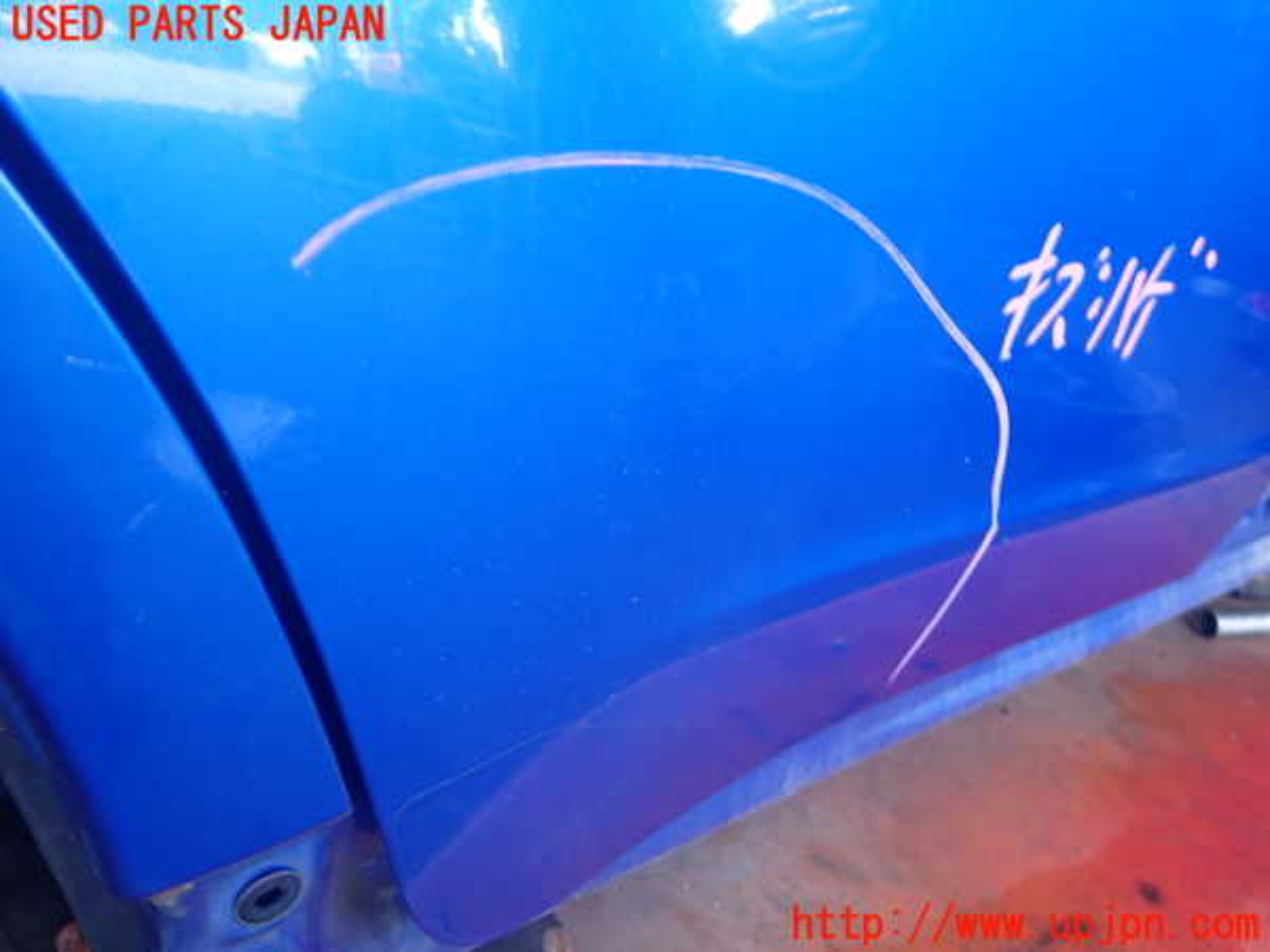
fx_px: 1101
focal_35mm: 30
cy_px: 476
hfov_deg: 60.0
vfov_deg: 46.8
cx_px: 635
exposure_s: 1/80
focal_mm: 5.4
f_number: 2.3
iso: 200
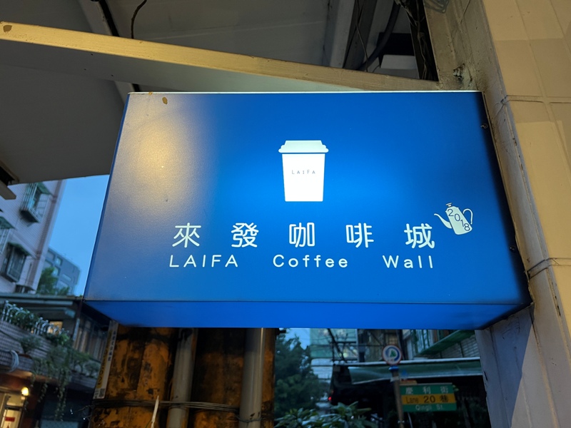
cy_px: 214
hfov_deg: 67.3
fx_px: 429
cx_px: 286
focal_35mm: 26
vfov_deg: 53.1
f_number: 1.5
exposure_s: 1/60
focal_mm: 5.7
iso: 100
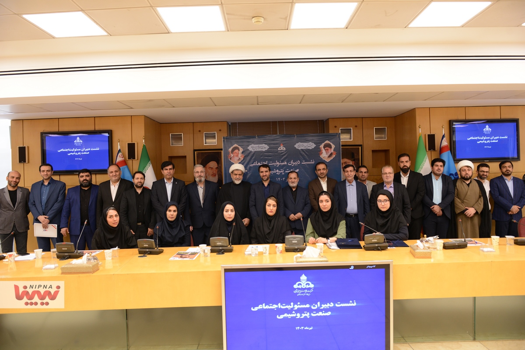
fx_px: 350
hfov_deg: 73.7
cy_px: 175
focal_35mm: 24
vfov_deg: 53.1
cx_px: 262
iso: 800
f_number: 3.5
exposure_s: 1/100
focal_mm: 24
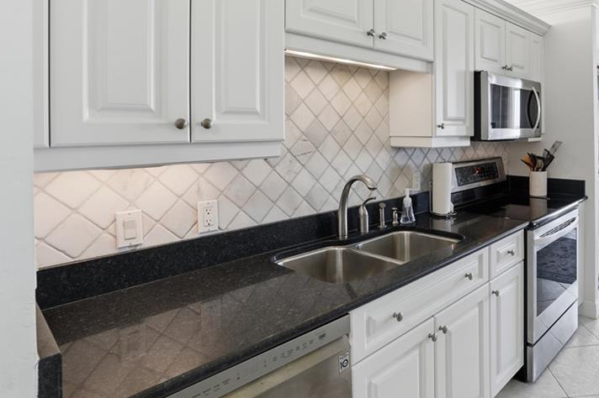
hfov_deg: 72.5
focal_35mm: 23
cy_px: 131
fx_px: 382
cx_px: 424
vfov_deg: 53.9
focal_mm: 16
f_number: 9
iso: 200
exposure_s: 1/50
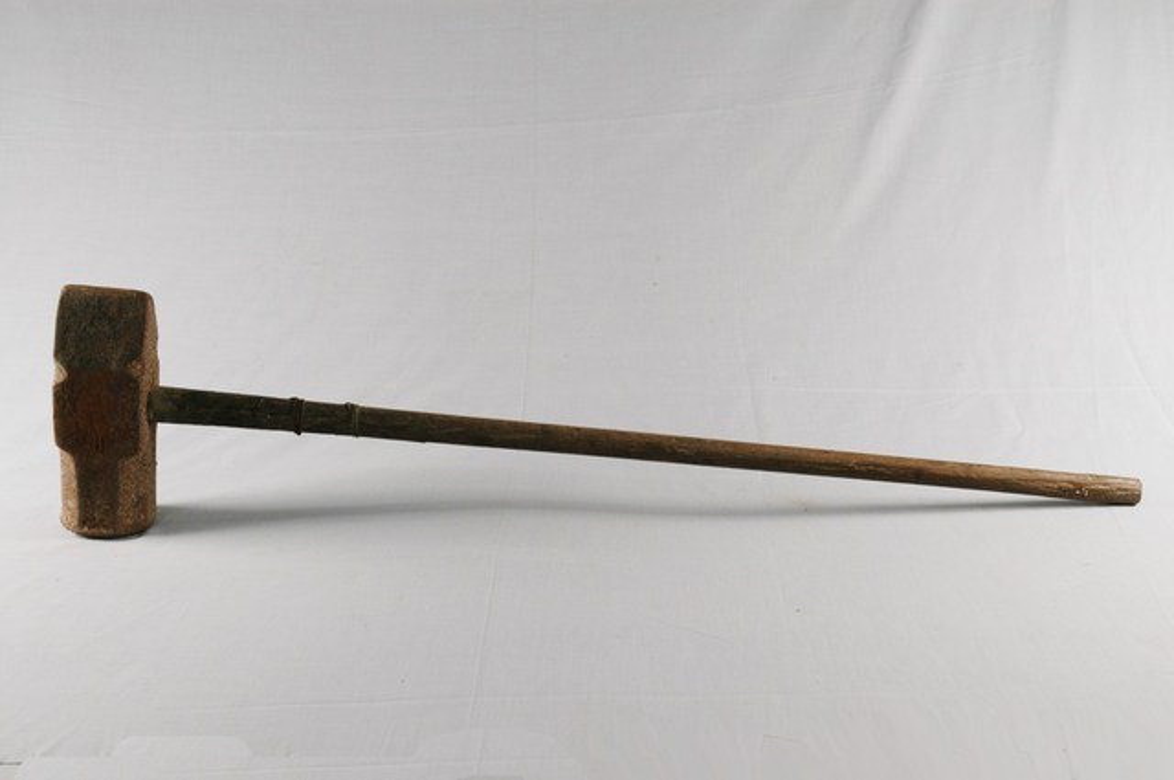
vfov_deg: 26.4
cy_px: 390
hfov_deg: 38.9
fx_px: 1661
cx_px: 587
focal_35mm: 51
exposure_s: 1/8
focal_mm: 34
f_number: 10
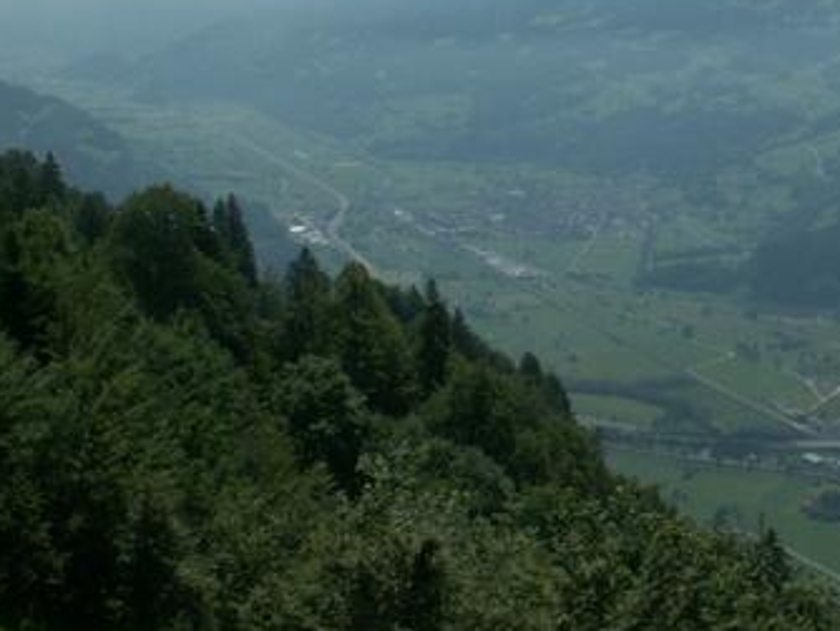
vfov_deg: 21.7
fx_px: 1627
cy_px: 131
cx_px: 616
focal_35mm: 67
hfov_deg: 28.6
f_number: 8
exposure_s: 1/320
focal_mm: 5.86
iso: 50
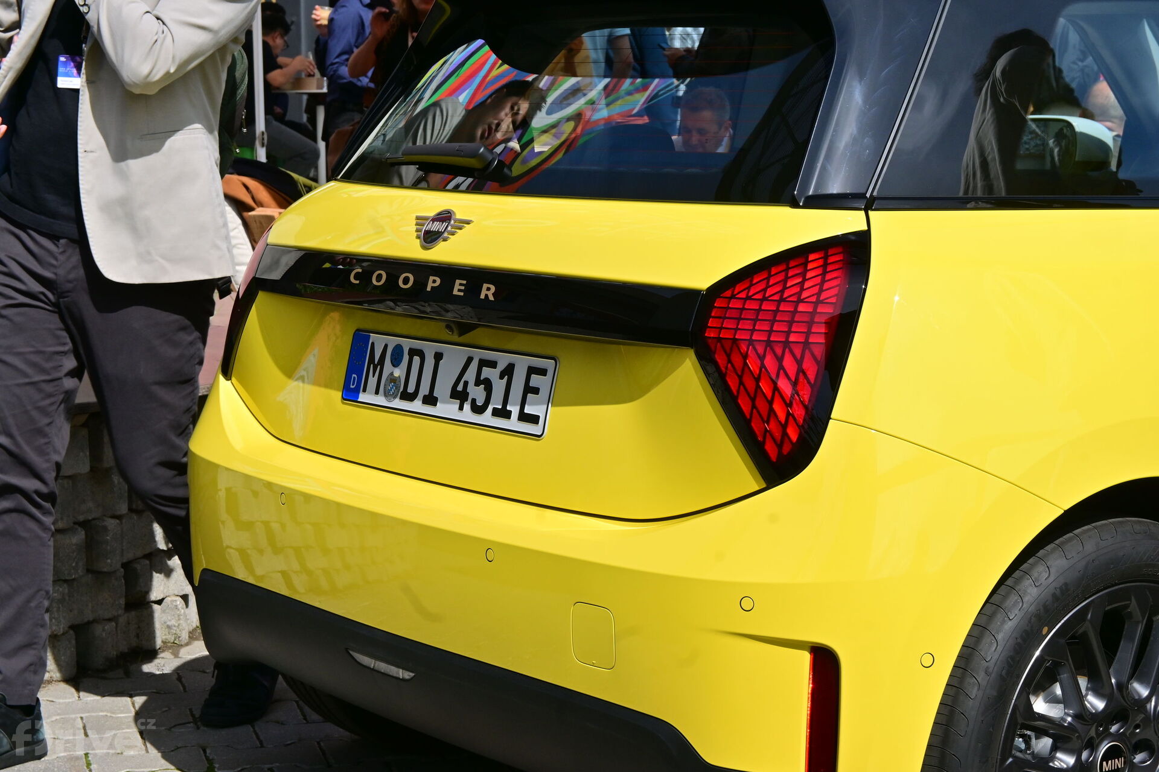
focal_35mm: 75
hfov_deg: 27.0
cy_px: 386
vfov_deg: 18.2
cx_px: 580
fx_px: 2414
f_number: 11
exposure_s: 1/500
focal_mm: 50
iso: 250
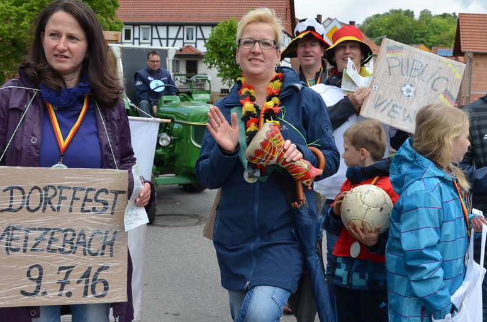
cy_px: 190
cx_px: 273
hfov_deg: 45.4
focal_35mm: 43
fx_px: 580
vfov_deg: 31.0
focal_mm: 18
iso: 100
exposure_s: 1/250
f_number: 8
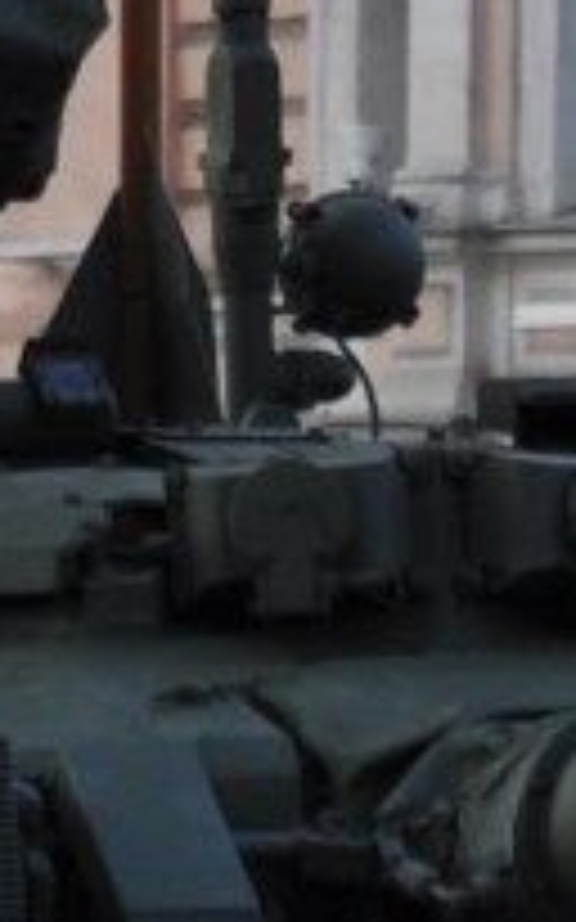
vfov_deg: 2.8
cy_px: 882
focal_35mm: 763
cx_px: 990
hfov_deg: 1.7
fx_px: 19177
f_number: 2.8
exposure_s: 1/250
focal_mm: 50
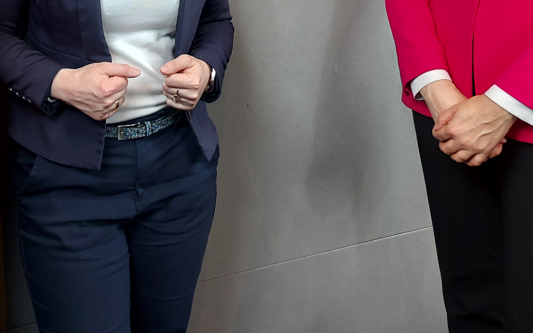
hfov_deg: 38.9
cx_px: 158
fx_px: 741
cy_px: -64
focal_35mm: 51
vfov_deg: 23.3
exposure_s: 1/50
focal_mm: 5.23
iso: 64
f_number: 1.8
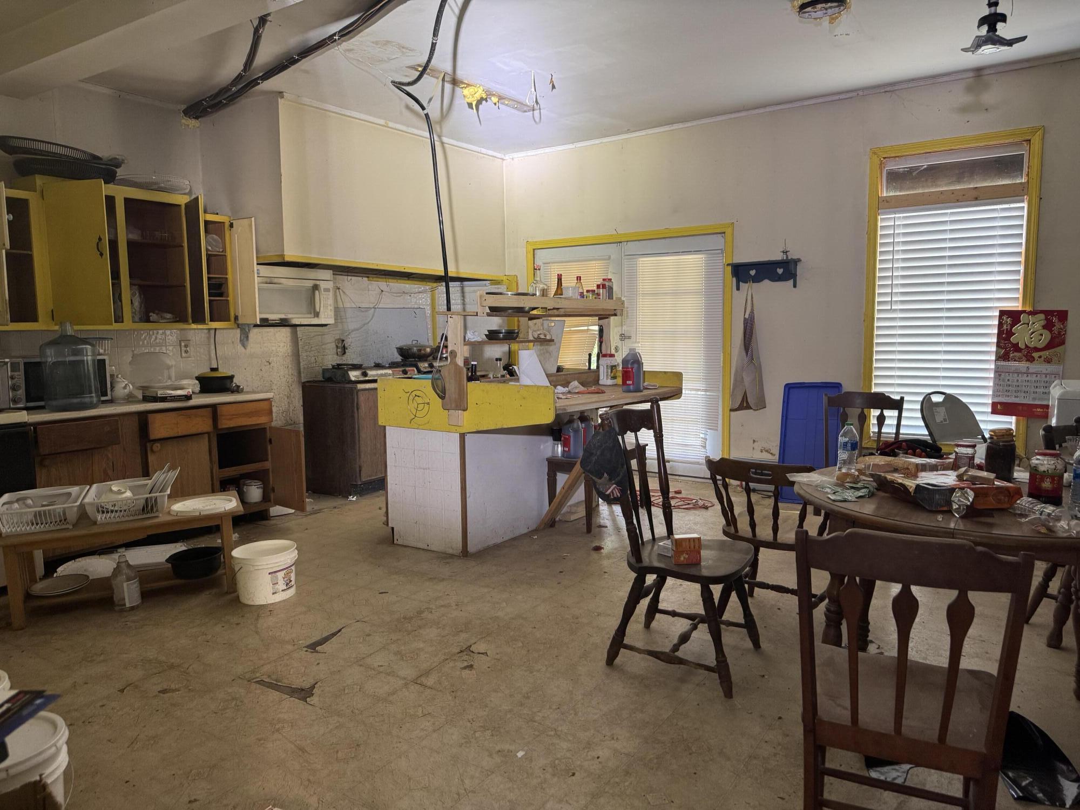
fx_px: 749
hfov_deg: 71.6
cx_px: 540
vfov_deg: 56.8
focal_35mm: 24
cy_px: 405
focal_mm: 6.76
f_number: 1.78
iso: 200
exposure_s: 1/62
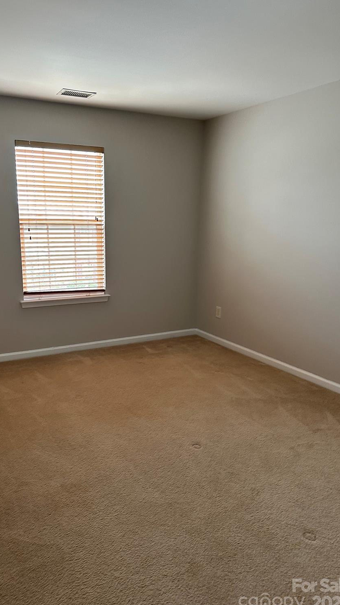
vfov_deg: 69.8
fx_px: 433
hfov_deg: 42.7
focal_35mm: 27
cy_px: 309
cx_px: 134
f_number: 1.78
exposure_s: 1/88
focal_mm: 6.86
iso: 250
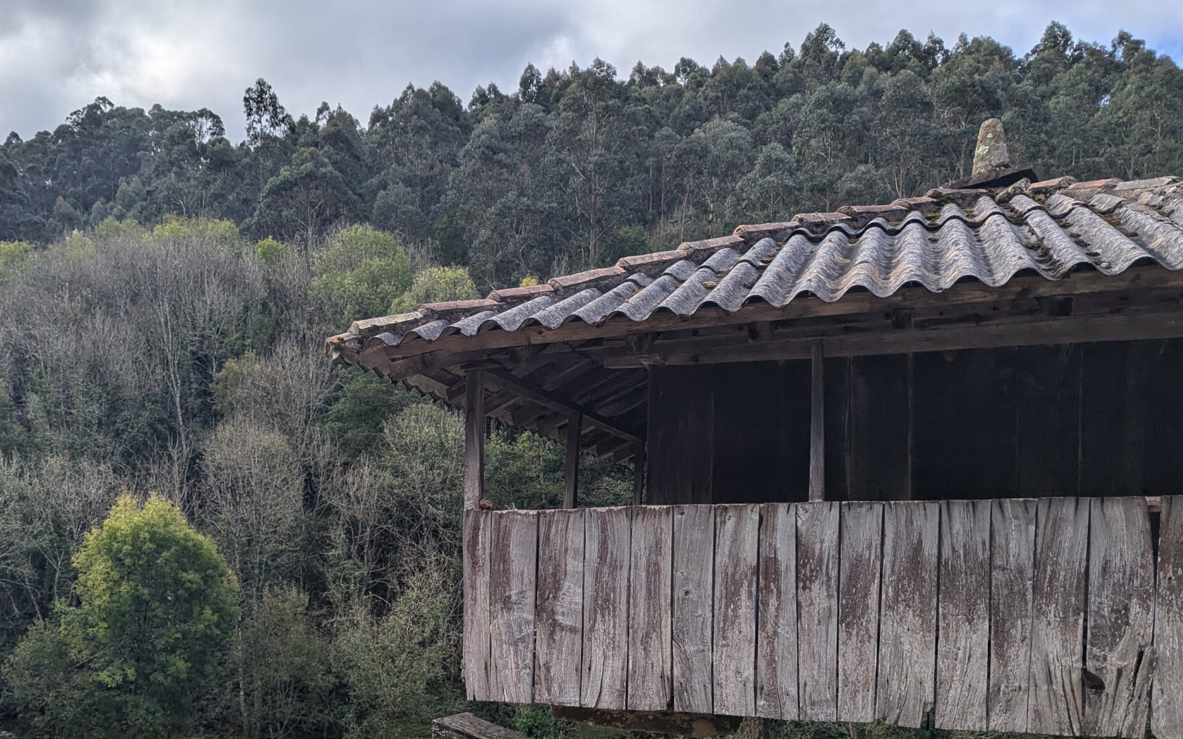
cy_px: 582
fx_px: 1096
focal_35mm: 34
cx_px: 443
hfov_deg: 56.0
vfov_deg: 36.1
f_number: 1.85
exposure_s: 1/1639
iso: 31
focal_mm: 6.81
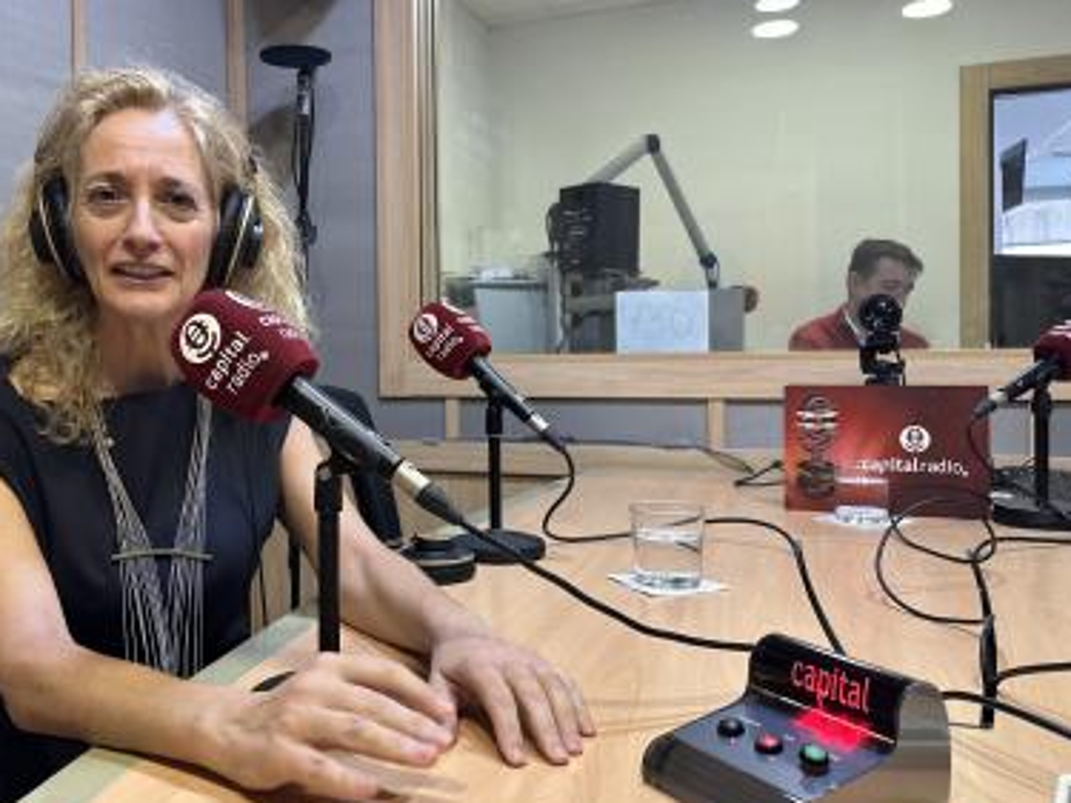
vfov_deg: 44.1
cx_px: 383
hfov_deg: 56.0
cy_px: 373
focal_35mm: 32
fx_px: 990
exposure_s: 1/50
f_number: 1.78
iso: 250
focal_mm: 6.86
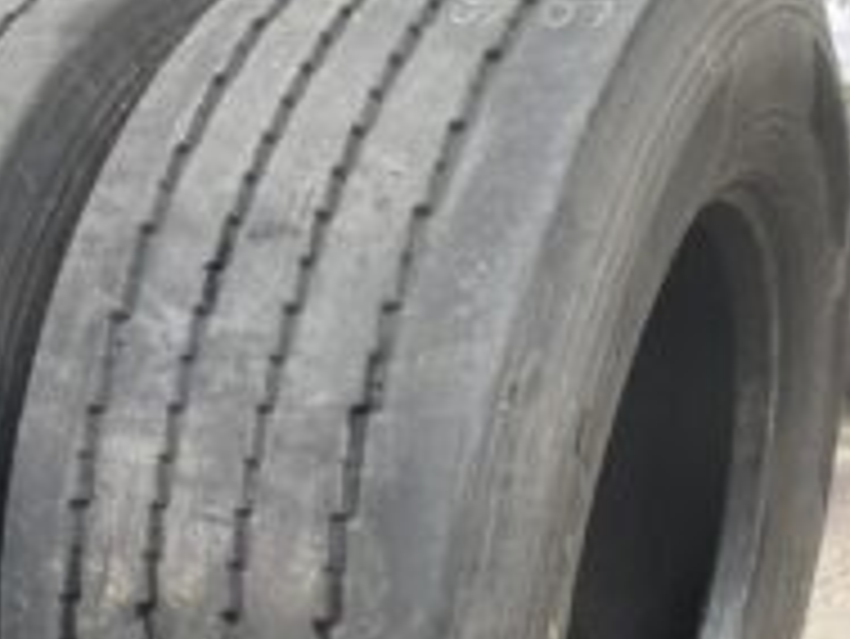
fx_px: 1450
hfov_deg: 31.8
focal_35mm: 59
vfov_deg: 24.3
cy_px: 542
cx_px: 162
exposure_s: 1/121
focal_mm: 4.25
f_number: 1.8
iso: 80
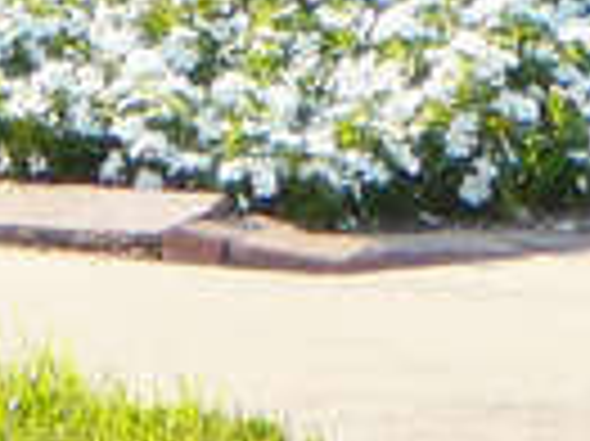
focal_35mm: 904
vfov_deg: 1.6
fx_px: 15394
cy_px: -580
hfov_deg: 2.2
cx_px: -90
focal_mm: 22
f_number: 4
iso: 80
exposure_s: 1/250
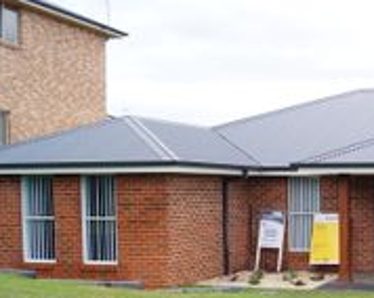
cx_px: 437
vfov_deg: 22.5
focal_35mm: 67
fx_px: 741
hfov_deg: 25.7
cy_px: 238
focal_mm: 18
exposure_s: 1/160
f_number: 5.6
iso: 100
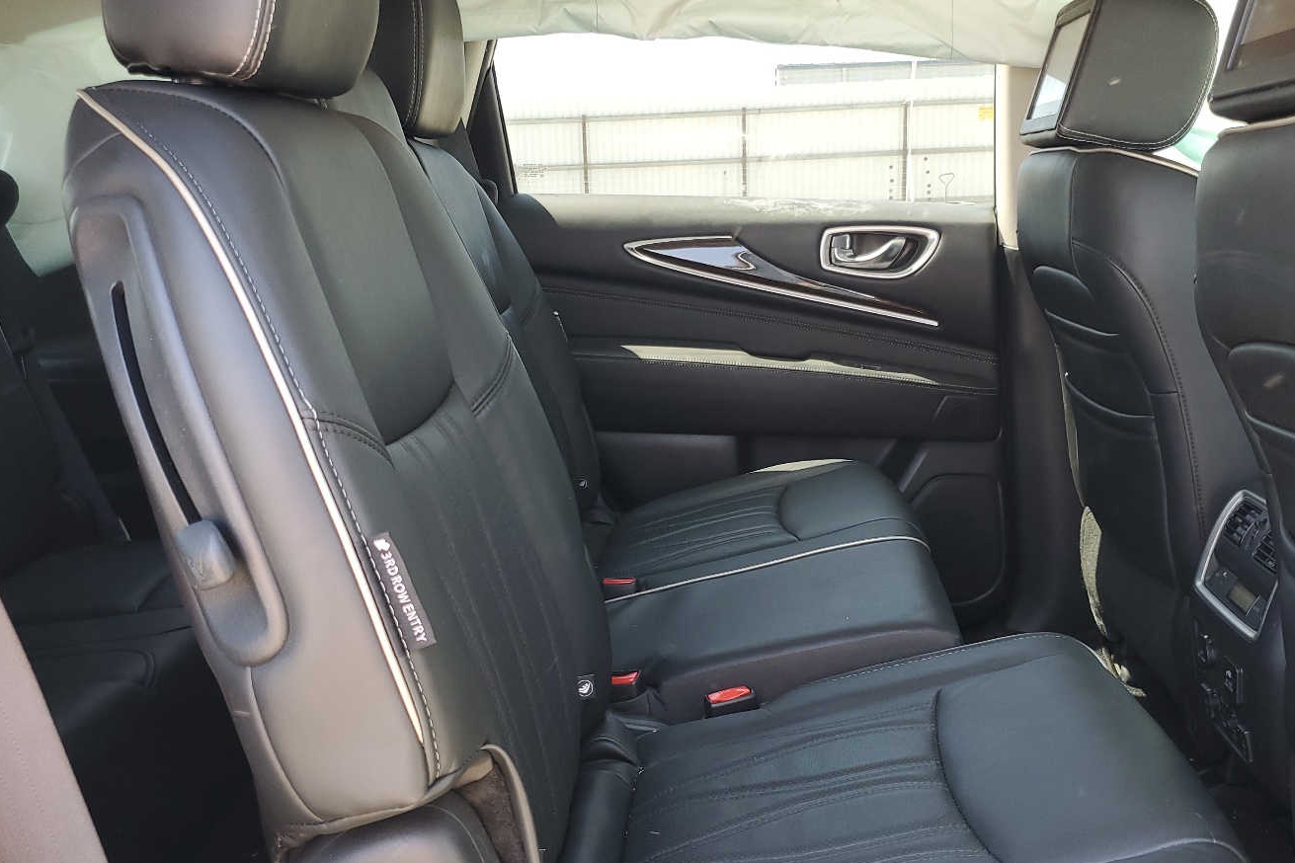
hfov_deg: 57.0
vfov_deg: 39.9
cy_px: 474
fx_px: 1187
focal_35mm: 33
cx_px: 732
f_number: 1.5
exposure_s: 1/120
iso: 57
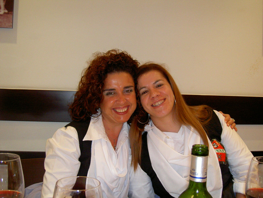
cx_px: 132
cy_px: 99
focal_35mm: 39
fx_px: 296
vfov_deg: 36.8
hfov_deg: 47.9
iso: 100
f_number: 2.8
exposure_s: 1/59.5
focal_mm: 8
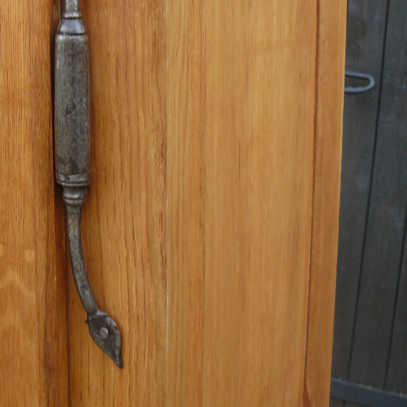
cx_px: 70
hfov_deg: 24.9
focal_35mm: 68
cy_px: 110
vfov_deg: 25.1
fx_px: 905
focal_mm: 6
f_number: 2.8
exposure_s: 1/80
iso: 100
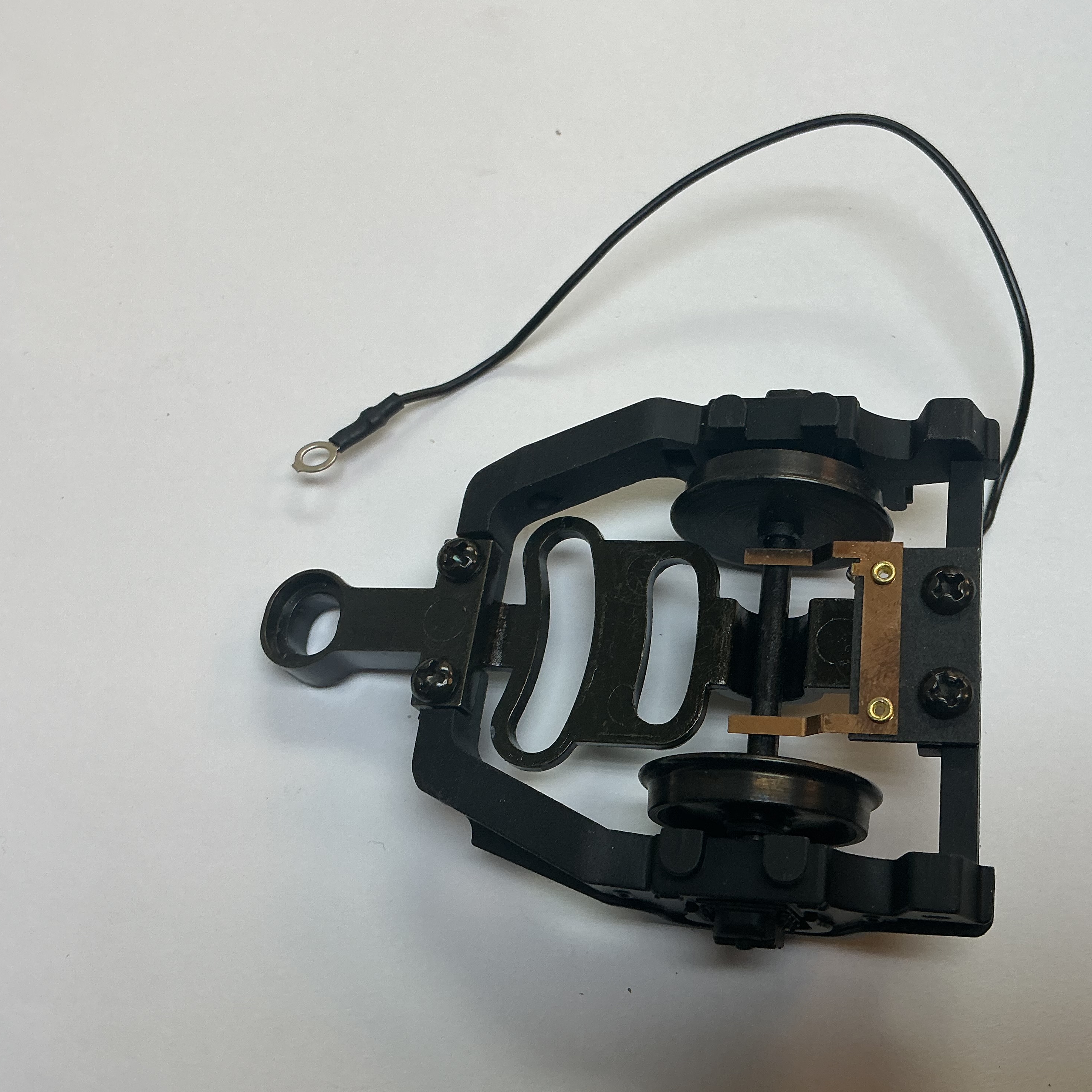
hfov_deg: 46.7
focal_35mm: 35
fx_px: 1249
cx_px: 705
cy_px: 550
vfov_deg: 47.2
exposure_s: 1/120
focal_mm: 3
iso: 32
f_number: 1.8
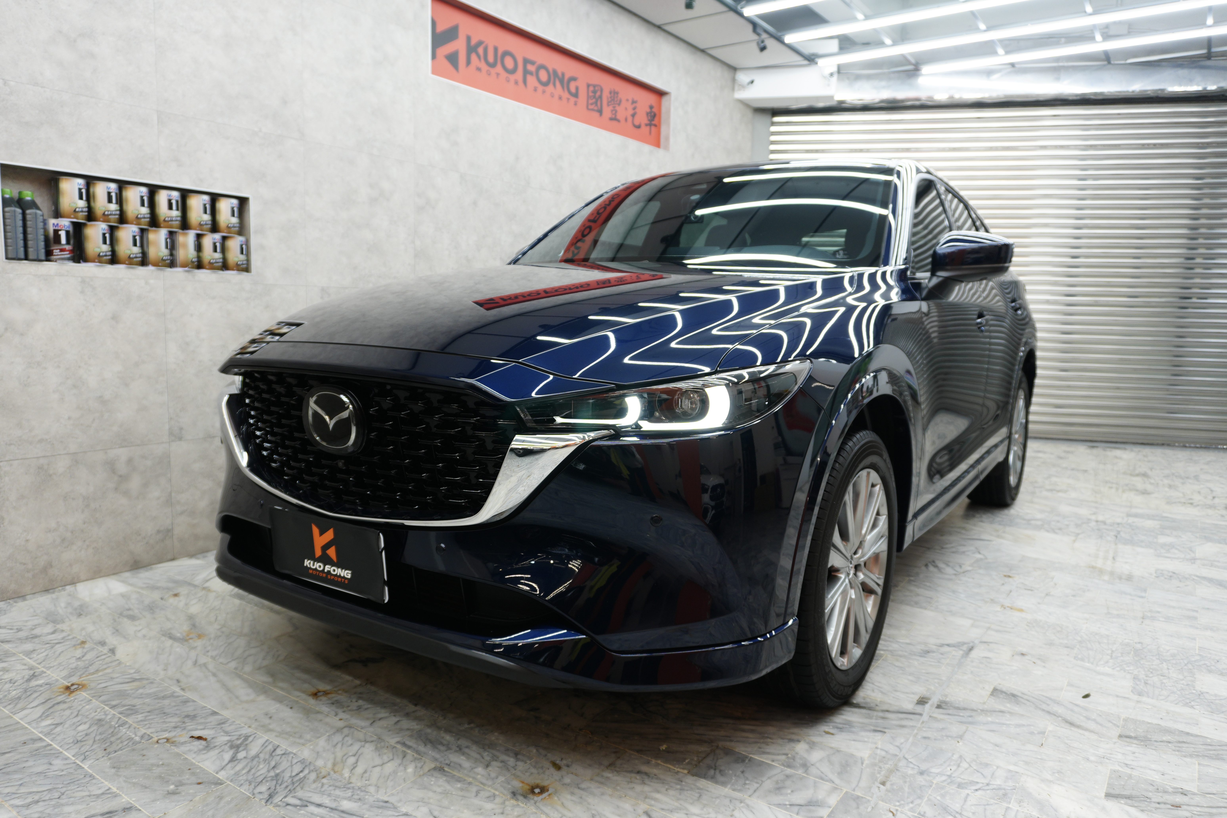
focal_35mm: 27
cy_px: 409
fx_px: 920
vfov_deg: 47.9
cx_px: 614
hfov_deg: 67.4
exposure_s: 1/30
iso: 200
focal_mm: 18
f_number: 3.5
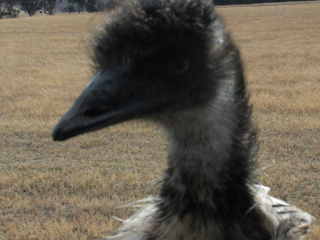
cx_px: 160
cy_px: 120
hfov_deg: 23.0
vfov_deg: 17.4
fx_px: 786
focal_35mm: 85
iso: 640
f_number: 14
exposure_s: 1/337
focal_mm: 15
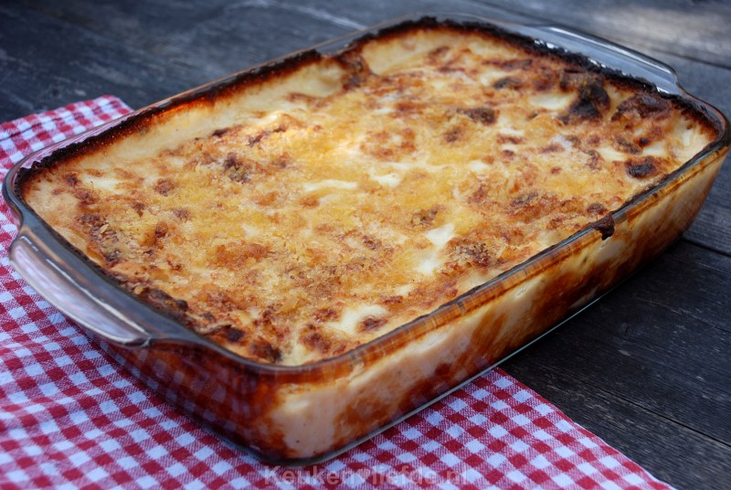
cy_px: 245
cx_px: 366
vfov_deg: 20.7
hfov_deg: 30.5
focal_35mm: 66
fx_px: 1342
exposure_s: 1/125
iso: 100
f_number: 5.6
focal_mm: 44
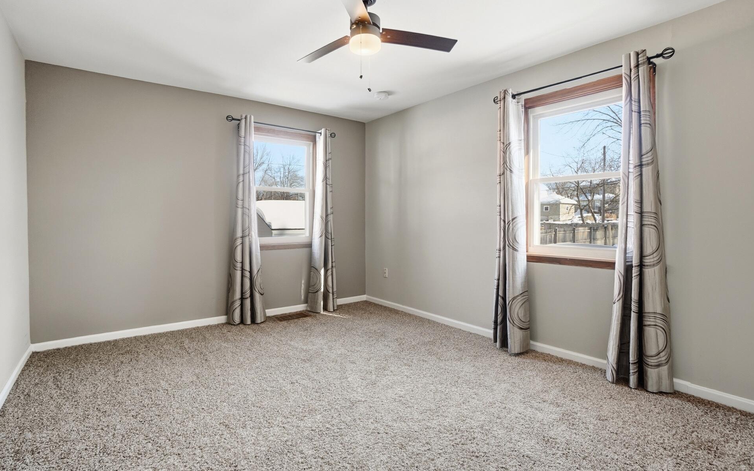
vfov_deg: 71.1
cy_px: 215
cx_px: 375
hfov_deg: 97.8
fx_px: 329
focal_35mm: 16
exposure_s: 1/200
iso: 100
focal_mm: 10
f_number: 4
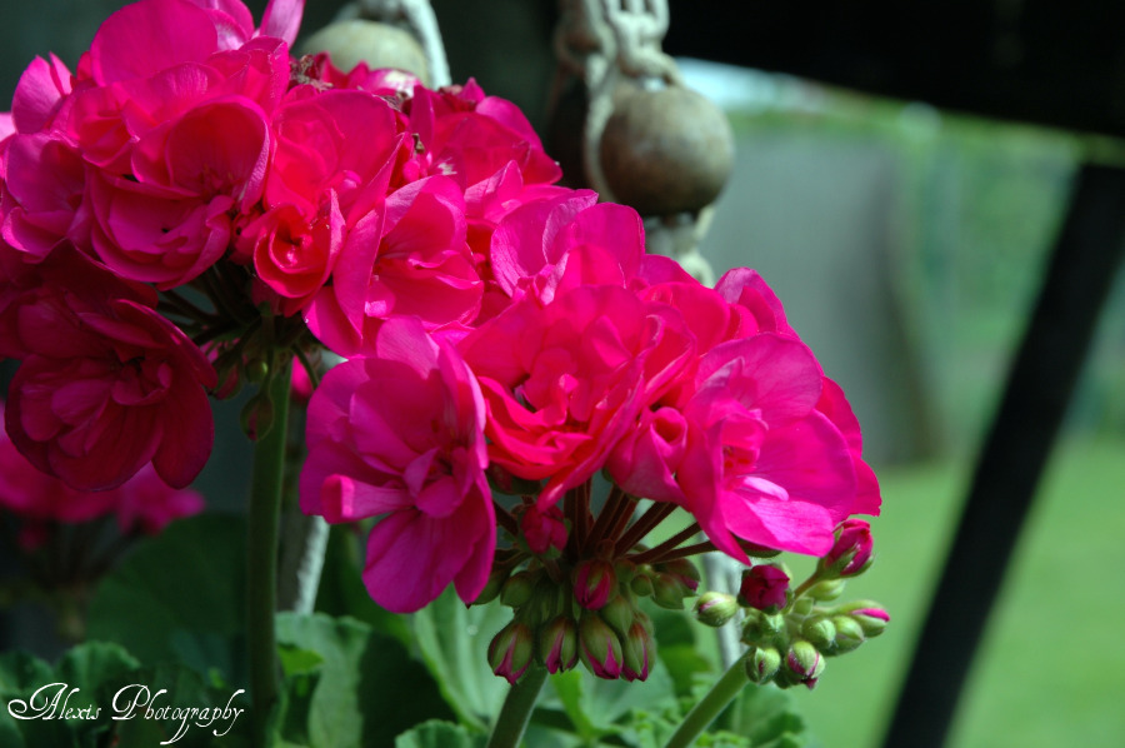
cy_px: 374
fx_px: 3044
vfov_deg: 14.0
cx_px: 562
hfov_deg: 20.9
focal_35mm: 98
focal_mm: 65
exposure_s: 1/250
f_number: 8
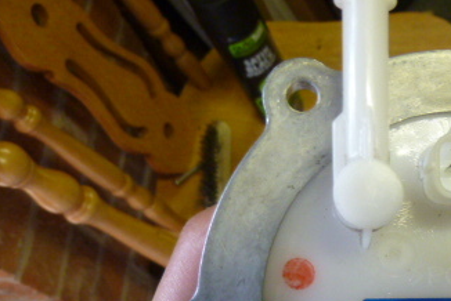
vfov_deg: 25.3
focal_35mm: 51
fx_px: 639
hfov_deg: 35.7
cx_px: 434
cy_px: 297
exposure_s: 1/30
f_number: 3.3
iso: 320
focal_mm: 4.1
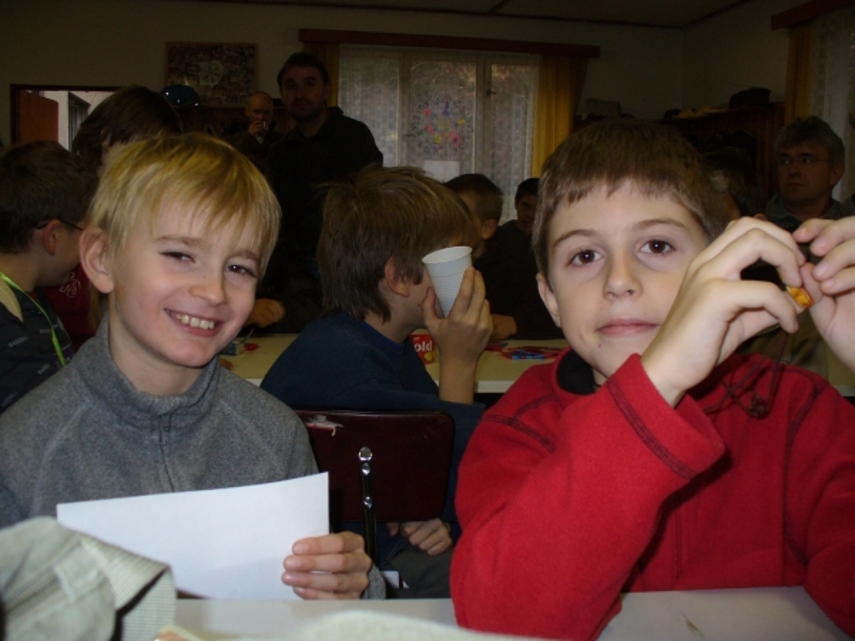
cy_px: 320
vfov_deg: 38.7
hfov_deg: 50.1
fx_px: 914
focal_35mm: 37
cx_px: 428
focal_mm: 6.1
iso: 100
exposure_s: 1/60
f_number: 2.8
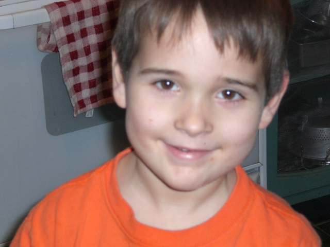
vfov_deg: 13.0
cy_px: 124
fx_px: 1087
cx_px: 165
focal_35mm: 114
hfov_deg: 17.3
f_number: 5.9
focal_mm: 18.9
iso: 200
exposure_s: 1/60
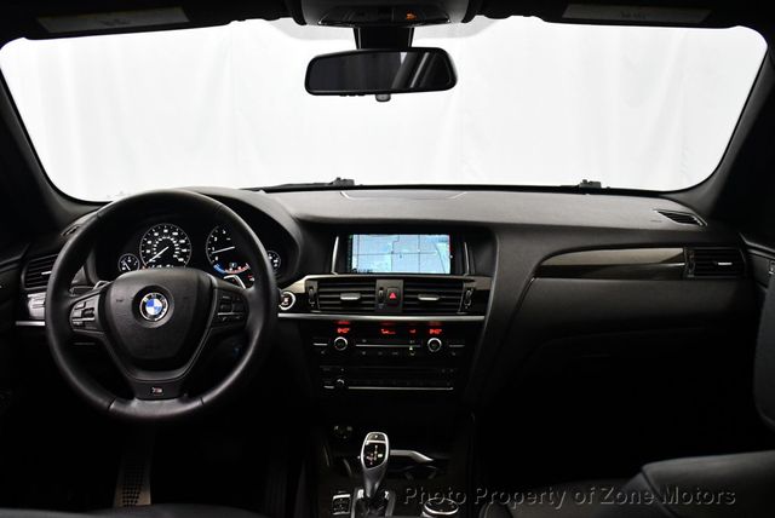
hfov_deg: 53.1
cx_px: 388
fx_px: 776
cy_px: 259
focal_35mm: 36
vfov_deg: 36.9
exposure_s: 1/125
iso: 3200
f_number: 3.5
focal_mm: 18
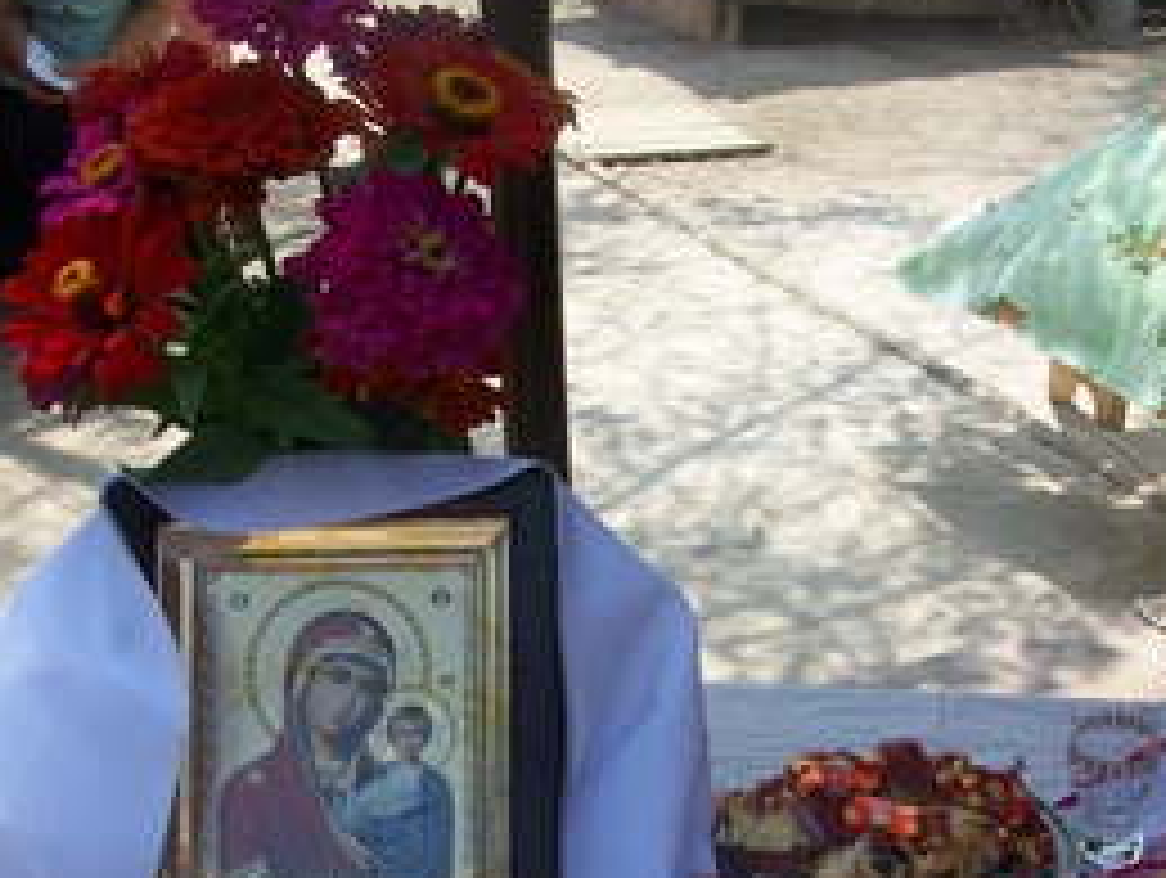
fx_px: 1990
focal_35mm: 59
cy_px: 729
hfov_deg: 32.5
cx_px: 716
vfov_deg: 24.4
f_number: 5.5
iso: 80
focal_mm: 5.7
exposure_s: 1/259
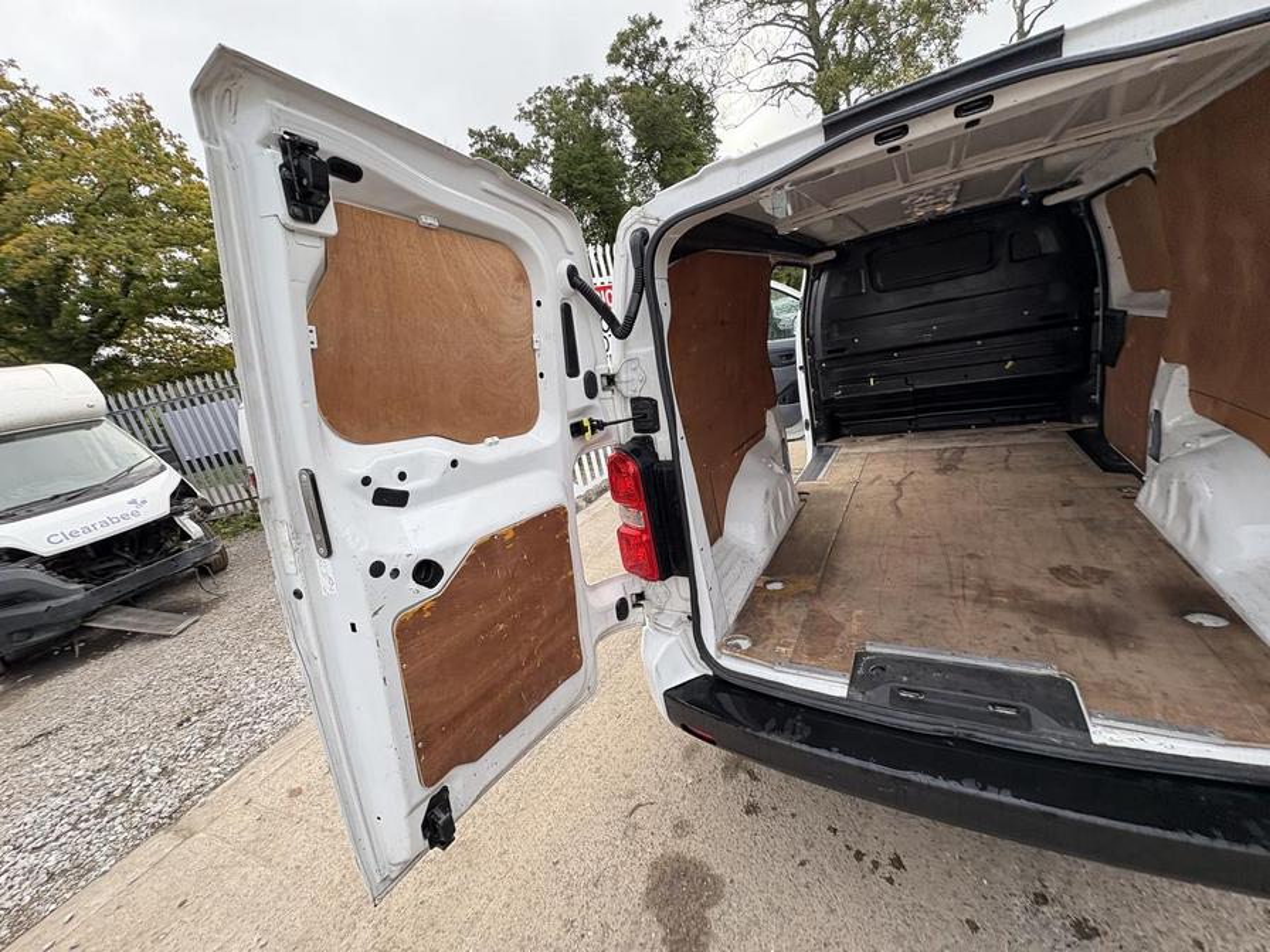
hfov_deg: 102.1
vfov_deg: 85.7
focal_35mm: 14
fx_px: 514
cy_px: 476
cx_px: 635
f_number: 2.2
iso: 50
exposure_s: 1/248
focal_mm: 2.22
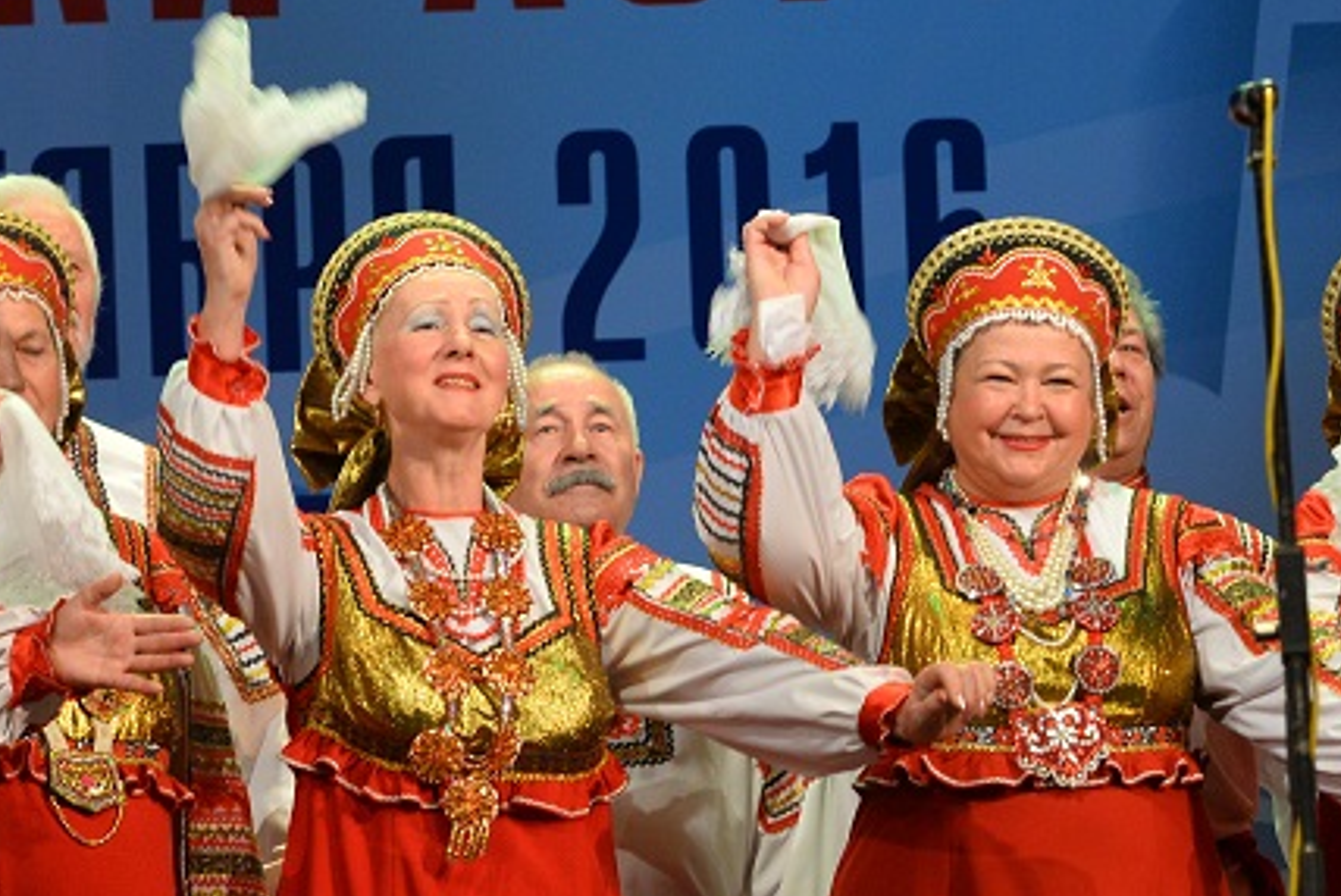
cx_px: 721
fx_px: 10101
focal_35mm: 271
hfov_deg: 7.6
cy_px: 587
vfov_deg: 5.1
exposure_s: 1/125
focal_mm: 116
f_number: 7.1
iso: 2000
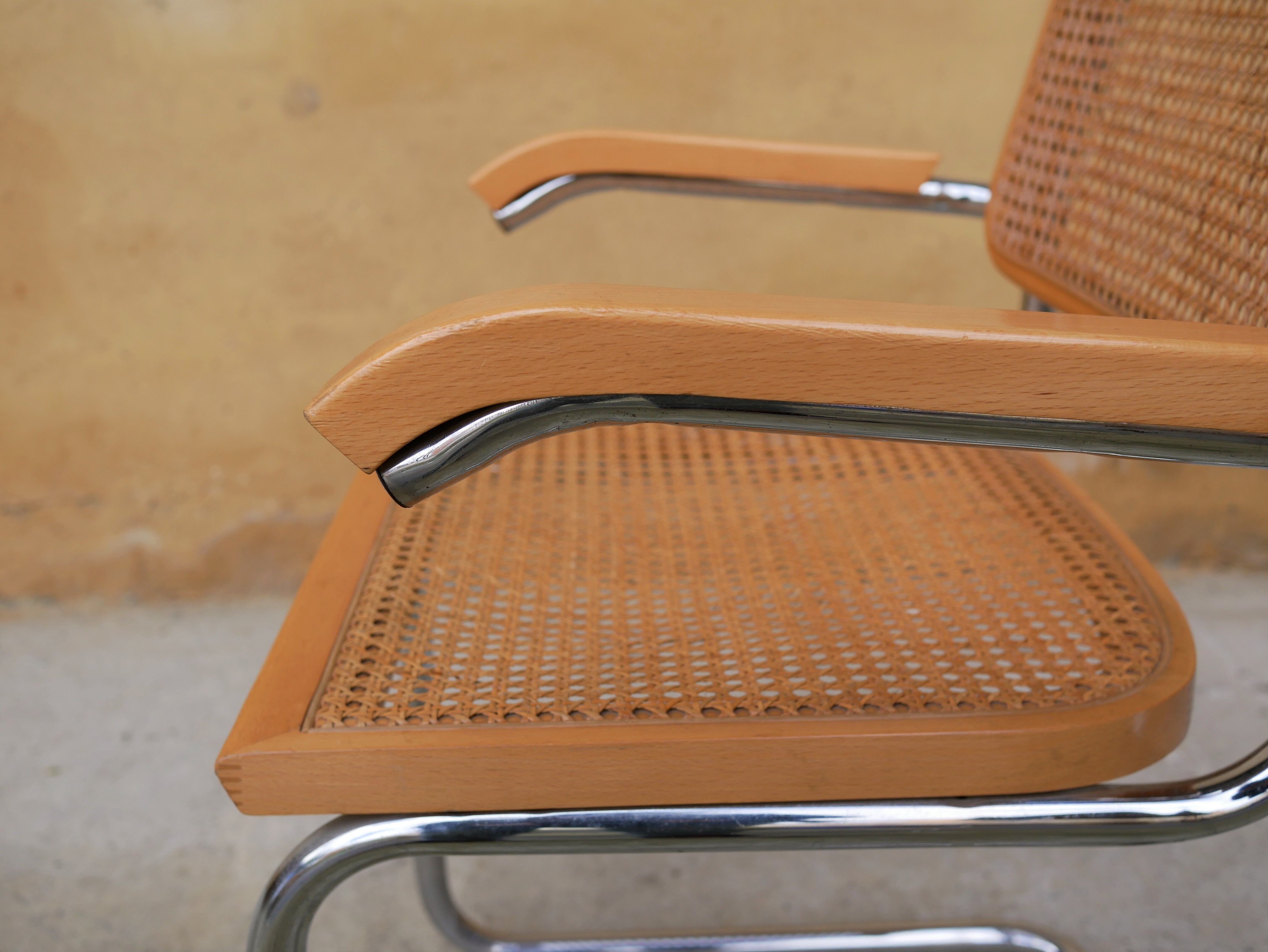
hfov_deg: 46.8
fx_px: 1466
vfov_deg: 36.0
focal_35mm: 40
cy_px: 476
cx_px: 634
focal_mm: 20
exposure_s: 1/320
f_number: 3.2
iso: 200
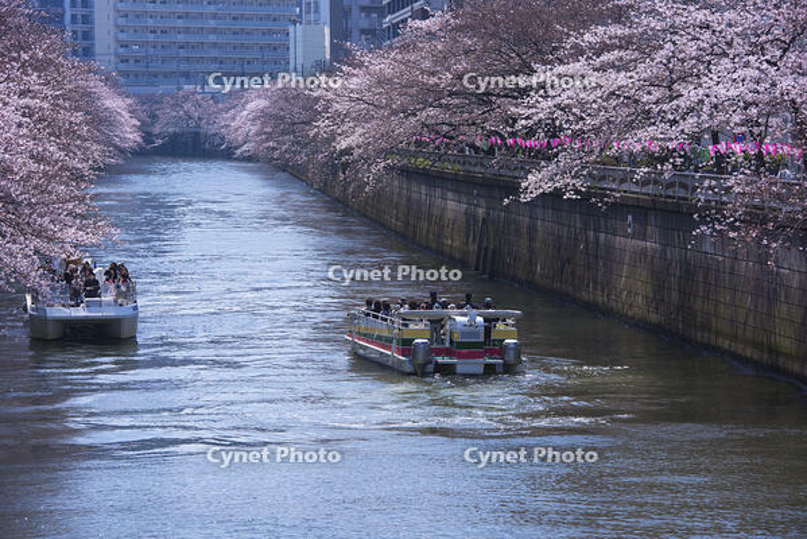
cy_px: 270
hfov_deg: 15.2
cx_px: 404
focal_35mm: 135
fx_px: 3028
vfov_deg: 10.2
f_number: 8
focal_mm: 135
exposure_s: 1/80
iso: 100
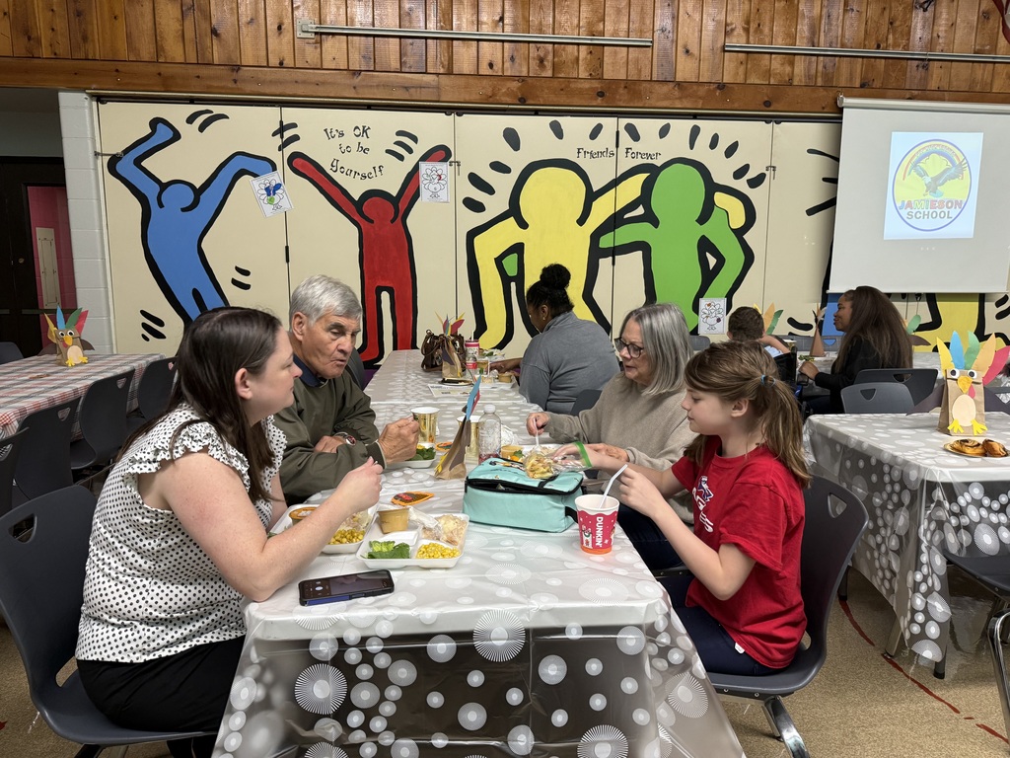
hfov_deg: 71.6
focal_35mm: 24
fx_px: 700
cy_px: 379
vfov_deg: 56.8
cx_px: 505
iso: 200
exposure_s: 1/75
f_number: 1.78
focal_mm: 6.76
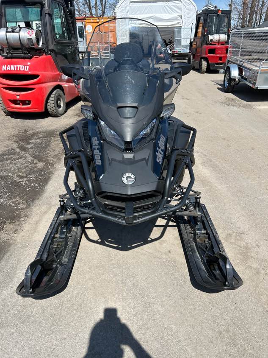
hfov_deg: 53.1
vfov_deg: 67.3
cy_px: 179
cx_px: 134
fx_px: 268
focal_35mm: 26
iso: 50
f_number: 1.5
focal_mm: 5.7
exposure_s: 1/1934
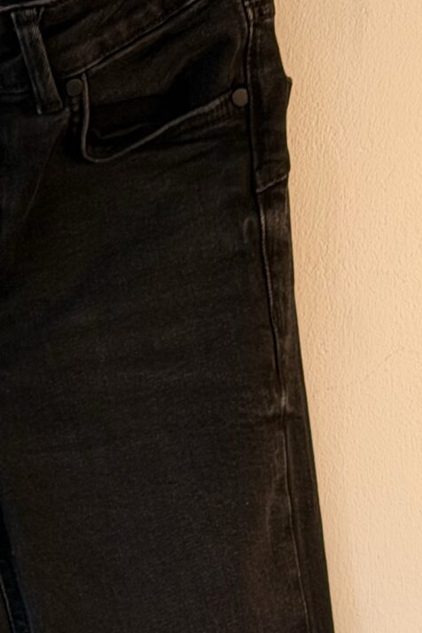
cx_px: -64
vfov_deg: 11.1
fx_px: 3147
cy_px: 904
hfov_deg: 7.6
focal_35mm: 179
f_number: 1.78
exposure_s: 1/121
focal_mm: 6.76
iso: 80
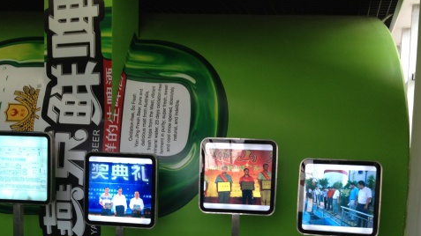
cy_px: 192
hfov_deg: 42.9
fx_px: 536
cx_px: 202
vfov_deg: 24.5
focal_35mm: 48
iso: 50
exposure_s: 1/33
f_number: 2.4
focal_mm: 4.28
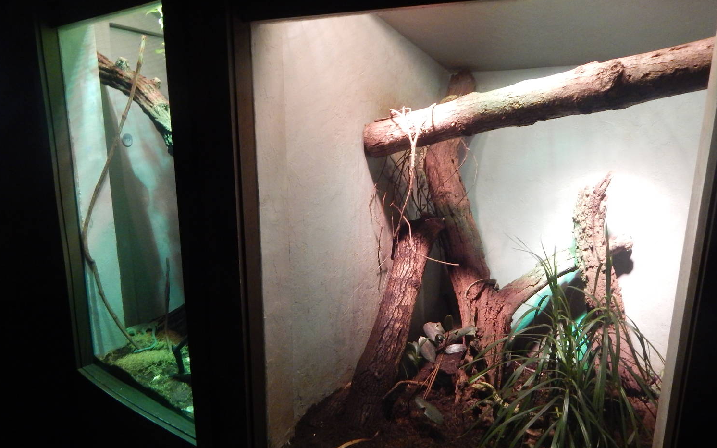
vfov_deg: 49.2
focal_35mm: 25
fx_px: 489
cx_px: 362
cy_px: 244
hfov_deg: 72.5
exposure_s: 1/25
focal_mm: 4
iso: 400
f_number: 3
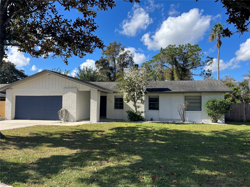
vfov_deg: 53.1
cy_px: 94
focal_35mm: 26
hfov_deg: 67.3
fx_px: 188
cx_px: 125
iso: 50
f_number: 1.6
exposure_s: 1/2463
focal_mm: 5.1
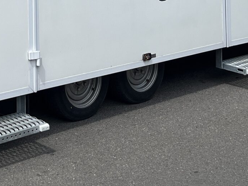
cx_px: -39
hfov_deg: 19.4
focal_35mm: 96
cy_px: -143
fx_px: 688
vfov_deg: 13.8
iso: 50
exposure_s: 1/3623
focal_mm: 5.1
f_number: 1.6
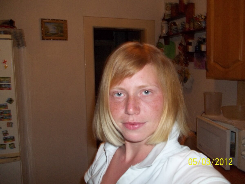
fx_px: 226
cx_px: 122
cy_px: 92
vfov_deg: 44.2
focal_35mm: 32
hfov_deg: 56.8
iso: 160
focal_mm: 5.7
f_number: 2.9
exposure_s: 1/30
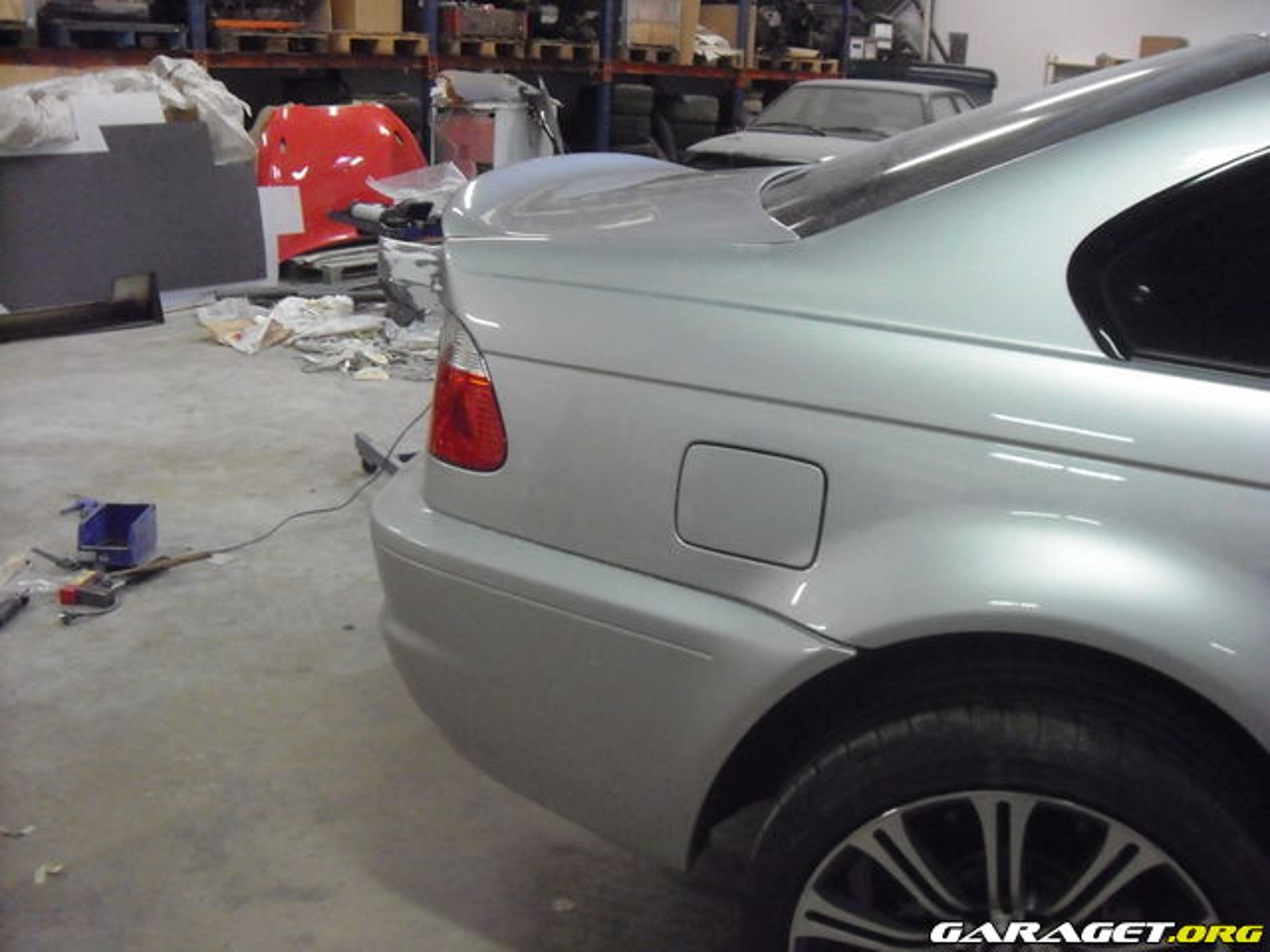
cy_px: 476
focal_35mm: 37
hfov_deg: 50.1
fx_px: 1357
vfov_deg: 38.7
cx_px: 635
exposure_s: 1/40
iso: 800
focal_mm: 6.2
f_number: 2.7
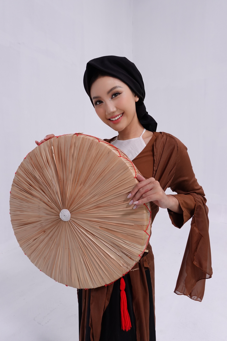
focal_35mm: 20
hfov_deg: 61.9
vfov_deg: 84.0
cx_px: 114
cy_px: 170
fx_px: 189
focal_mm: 7.88
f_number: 4
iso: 400
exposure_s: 1/160
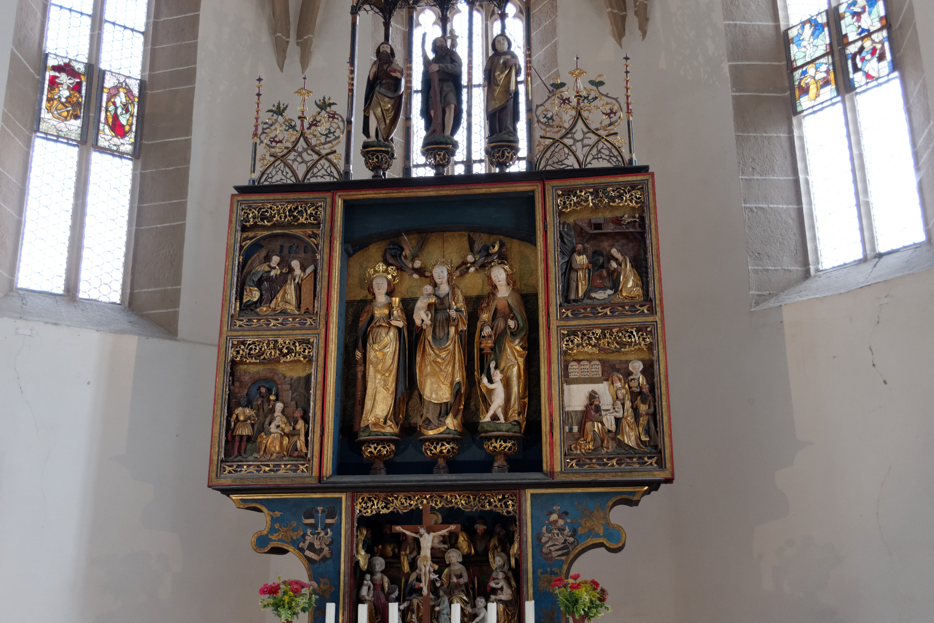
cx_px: 467
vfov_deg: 36.9
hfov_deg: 53.1
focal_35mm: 36
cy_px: 312
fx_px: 934
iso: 1600
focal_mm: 24
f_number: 4
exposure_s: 1/60
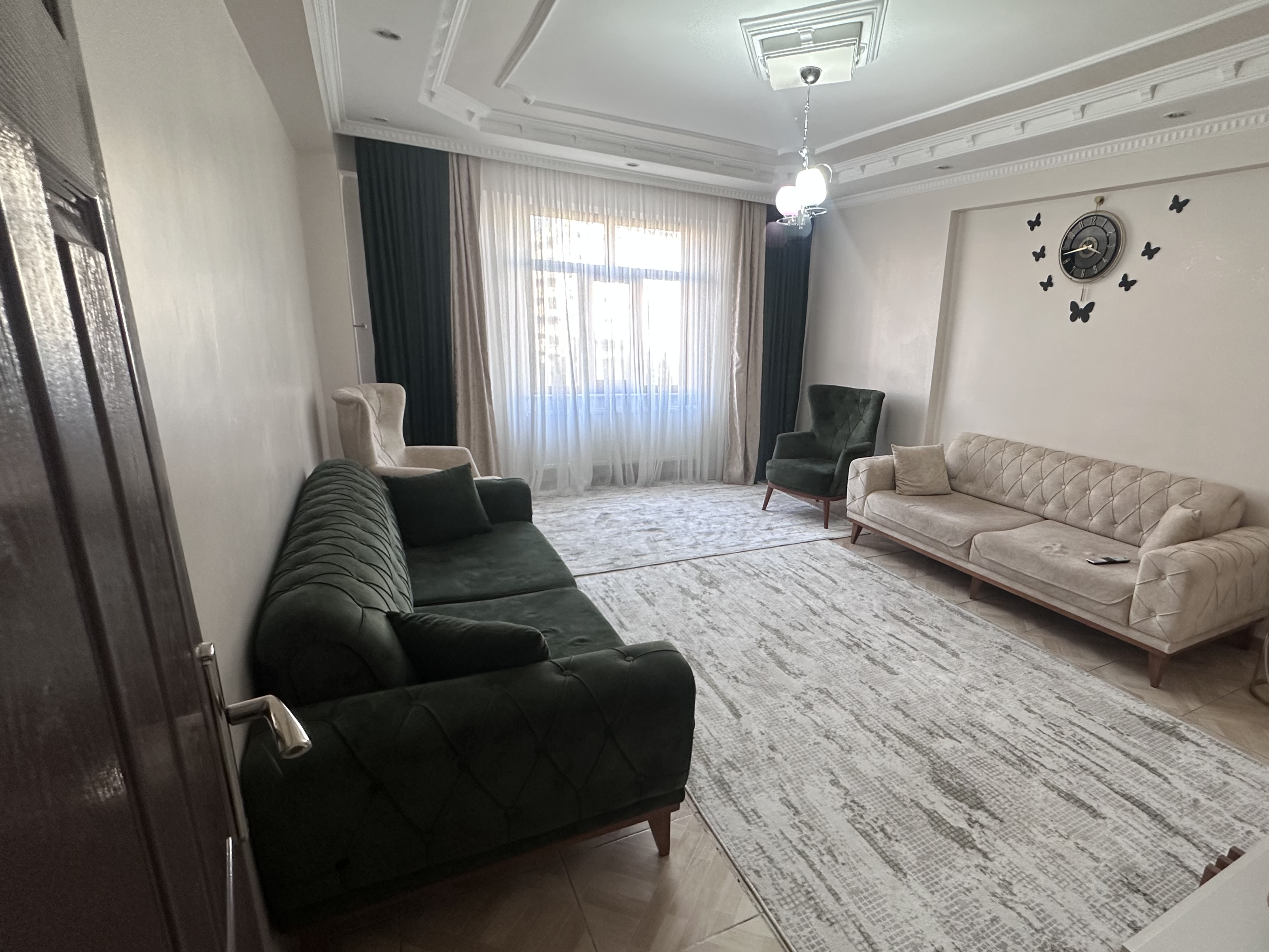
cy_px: 510
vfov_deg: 71.5
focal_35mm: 18
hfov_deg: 86.9
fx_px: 660
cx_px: 744
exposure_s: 1/50
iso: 200
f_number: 2.2
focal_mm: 2.22
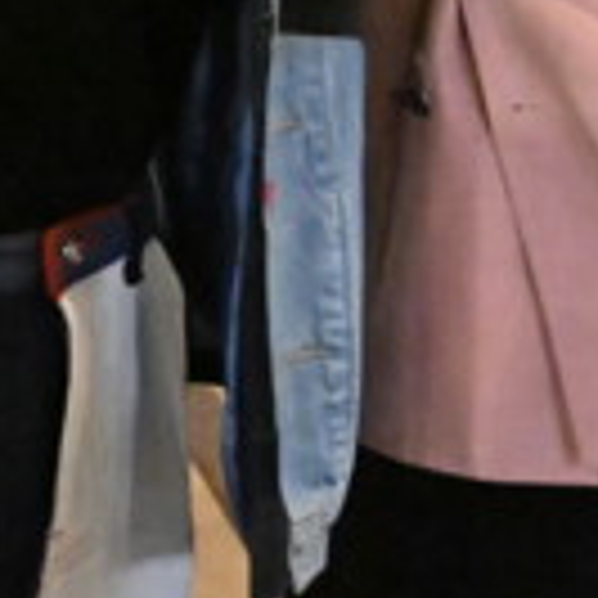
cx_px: -211
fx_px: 3440
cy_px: -319
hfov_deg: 9.7
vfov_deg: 9.6
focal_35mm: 176
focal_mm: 27
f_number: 2.8
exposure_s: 1/125
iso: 20000
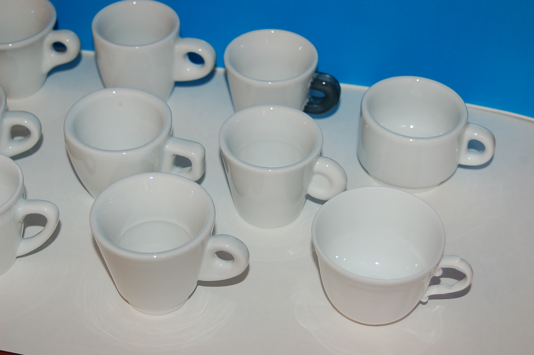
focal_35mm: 75
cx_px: 267
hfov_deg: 27.0
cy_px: 178
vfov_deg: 18.1
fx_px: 1112
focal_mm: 50
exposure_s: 1/60
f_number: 4.8
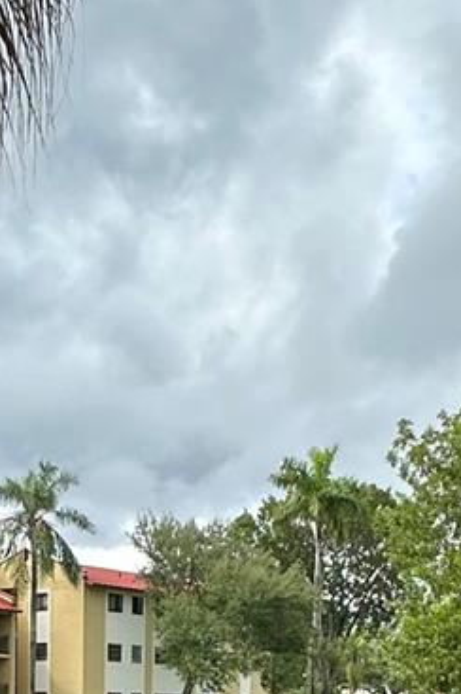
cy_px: 749
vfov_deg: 29.8
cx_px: 134
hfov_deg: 22.1
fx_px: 1174
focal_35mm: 61
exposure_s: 1/1062
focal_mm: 2.22
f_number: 2.2
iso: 40
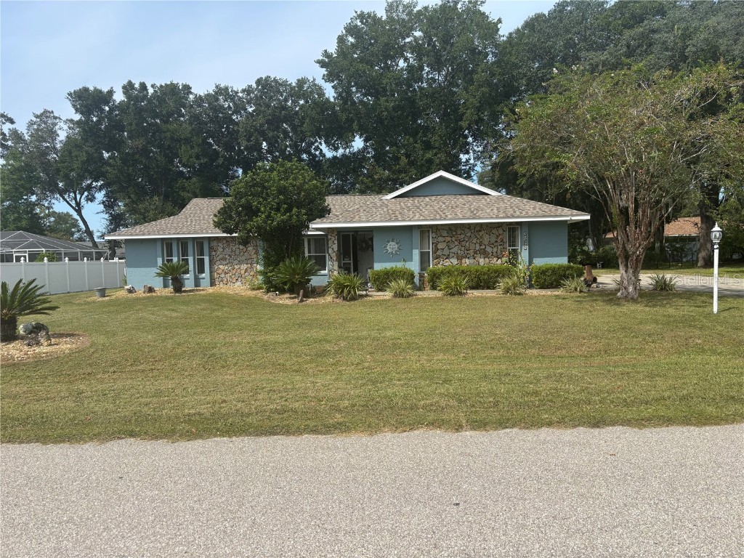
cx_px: 372
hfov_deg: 67.3
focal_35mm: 26
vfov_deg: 53.1
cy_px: 279
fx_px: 559
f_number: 1.6
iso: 50
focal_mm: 5.96
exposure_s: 1/3106
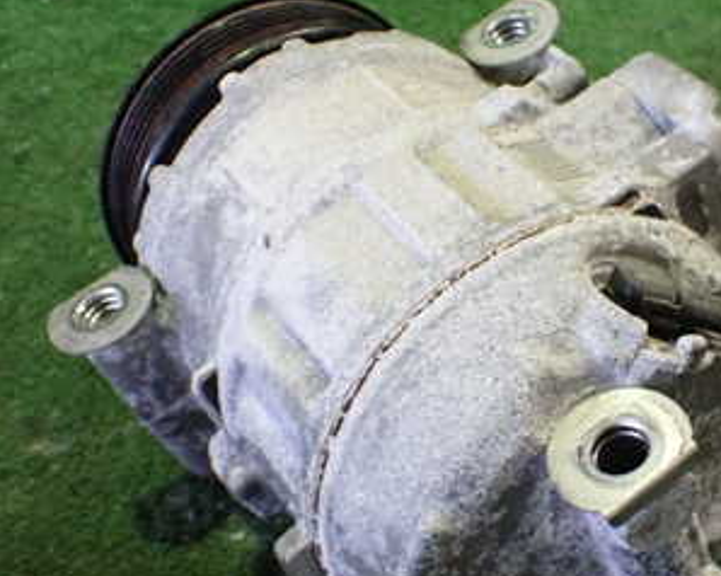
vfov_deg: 25.8
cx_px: 566
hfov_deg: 31.2
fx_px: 1258
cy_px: 322
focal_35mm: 59
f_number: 2.3
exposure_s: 1/80
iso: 800
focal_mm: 5.4
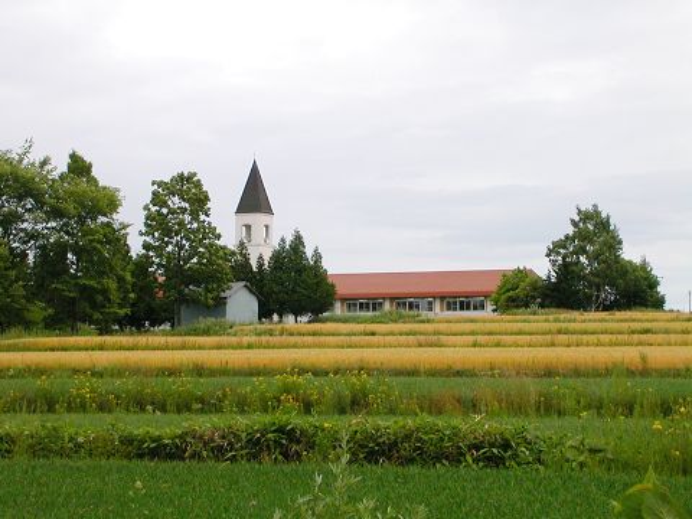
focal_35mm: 111
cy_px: 260
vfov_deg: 13.3
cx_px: 346
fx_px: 2219
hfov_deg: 17.7
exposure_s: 1/347
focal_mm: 16.8
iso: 100
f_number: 4.8
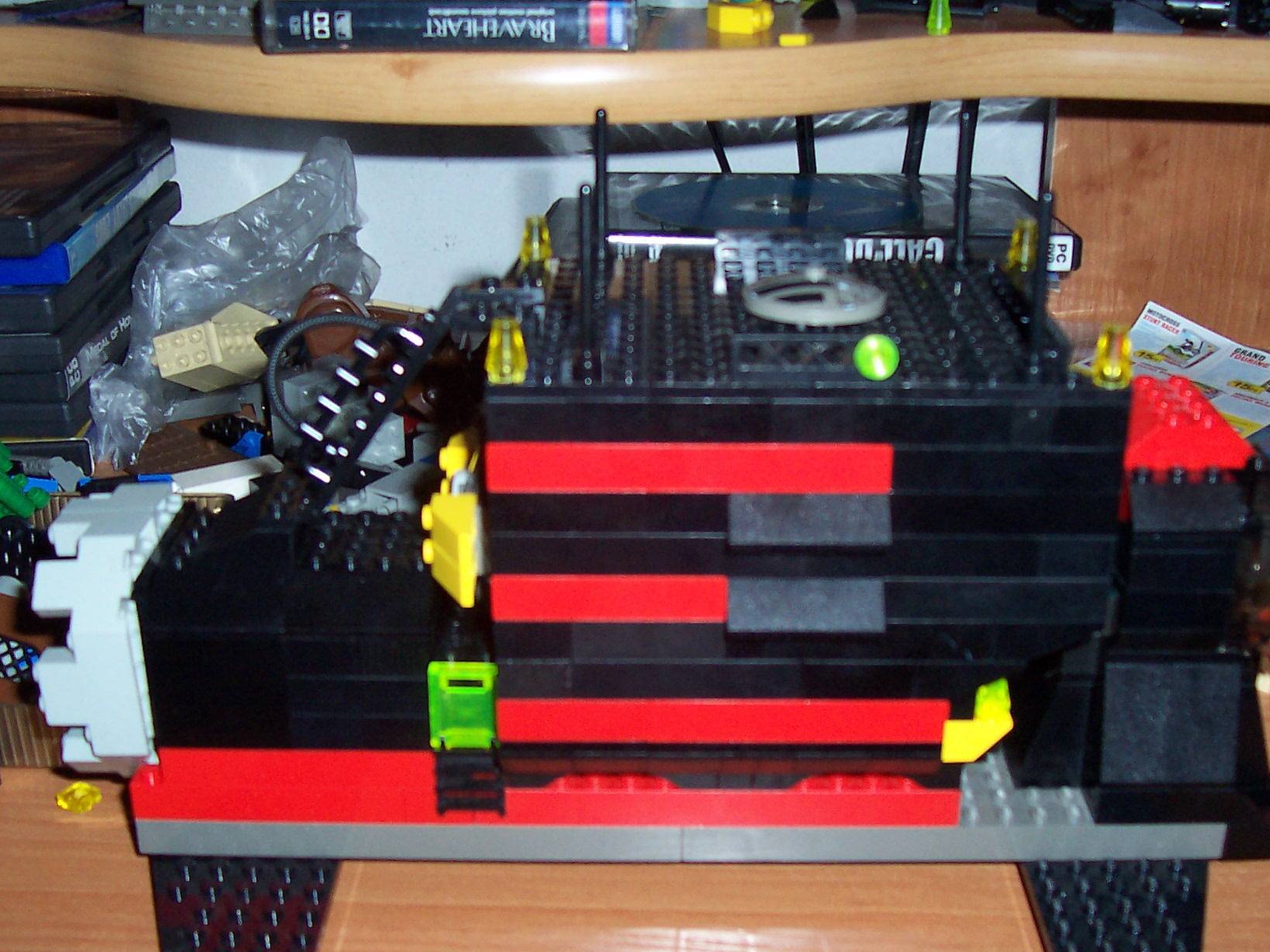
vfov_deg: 31.5
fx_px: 1688
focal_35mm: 46
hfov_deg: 41.2
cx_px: 652
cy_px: 554
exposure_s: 1/60
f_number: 2.8
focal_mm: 5.6
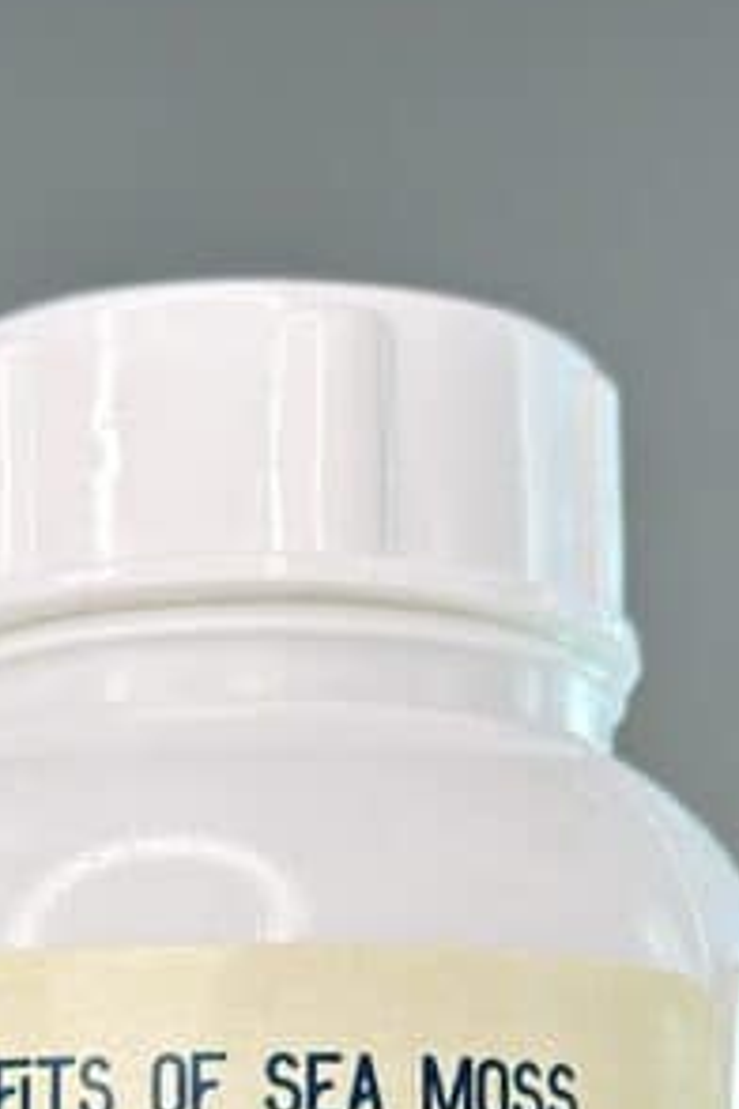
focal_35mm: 136
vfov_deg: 14.7
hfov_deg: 10.1
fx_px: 4187
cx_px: 302
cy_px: 1275
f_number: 1.78
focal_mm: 6.86
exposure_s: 1/118
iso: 125
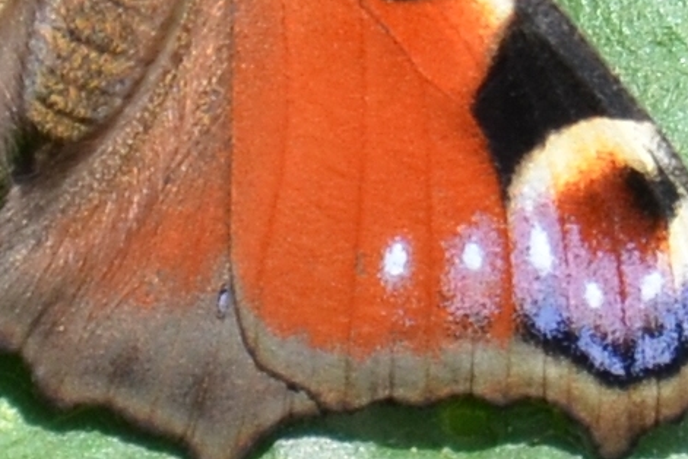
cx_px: 288
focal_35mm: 467
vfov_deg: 2.9
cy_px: -67
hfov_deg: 4.4
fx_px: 8933
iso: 400
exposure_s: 1/1000
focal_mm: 105
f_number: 5.6
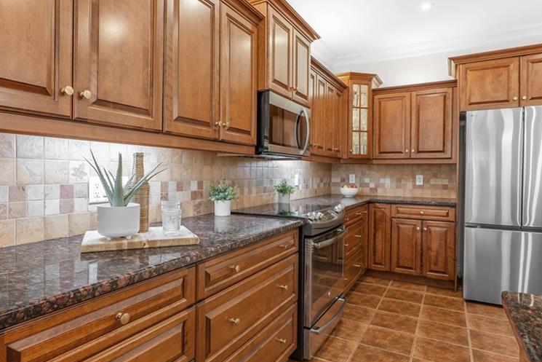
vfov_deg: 57.2
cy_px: 179
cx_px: 250
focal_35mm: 22
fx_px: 331
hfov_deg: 78.4
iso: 100
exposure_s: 8
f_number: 8
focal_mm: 16
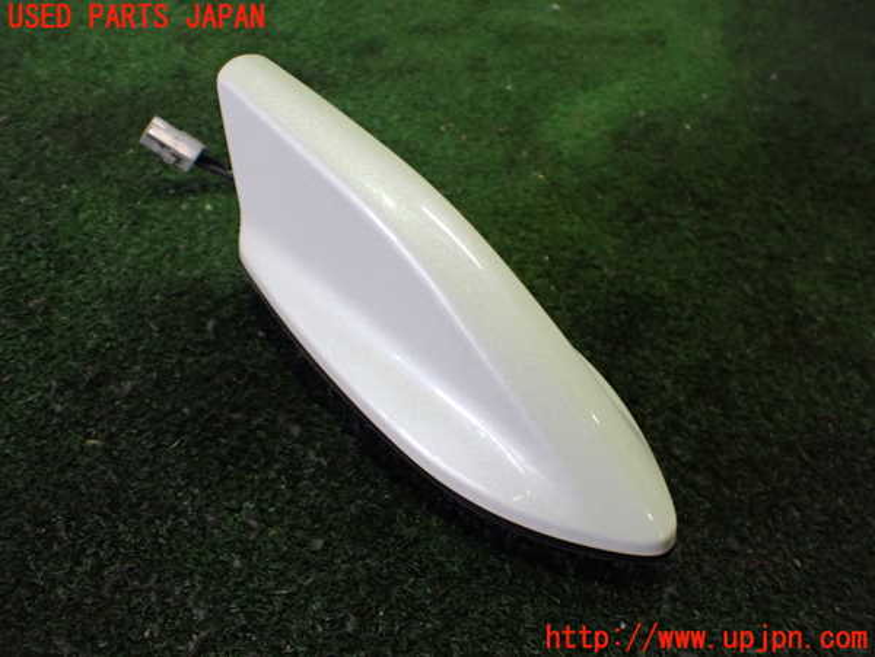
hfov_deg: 60.0
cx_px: 438
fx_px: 758
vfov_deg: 46.8
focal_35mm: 30
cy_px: 328
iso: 800
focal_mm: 5.4
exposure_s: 1/125
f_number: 2.3
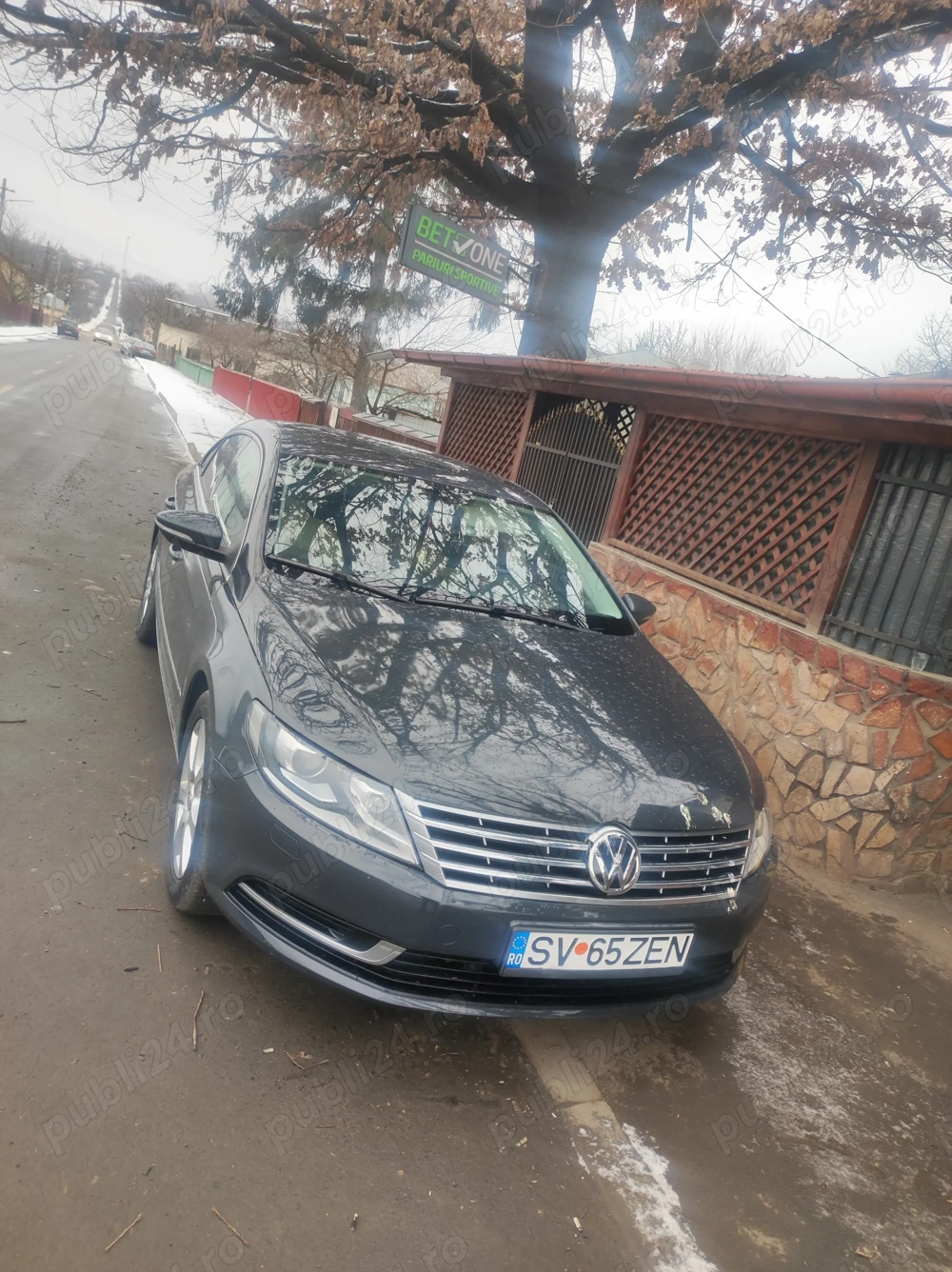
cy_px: 636
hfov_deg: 54.8
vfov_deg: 69.4
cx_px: 476
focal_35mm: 25
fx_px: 918
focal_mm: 4.7
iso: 50
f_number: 1.79
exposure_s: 1/104
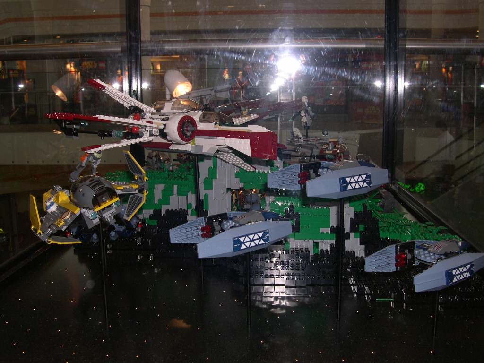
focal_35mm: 38
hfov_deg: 49.0
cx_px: 242
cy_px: 182
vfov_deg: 37.7
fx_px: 531
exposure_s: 1/30
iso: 100
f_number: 7.6
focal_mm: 8
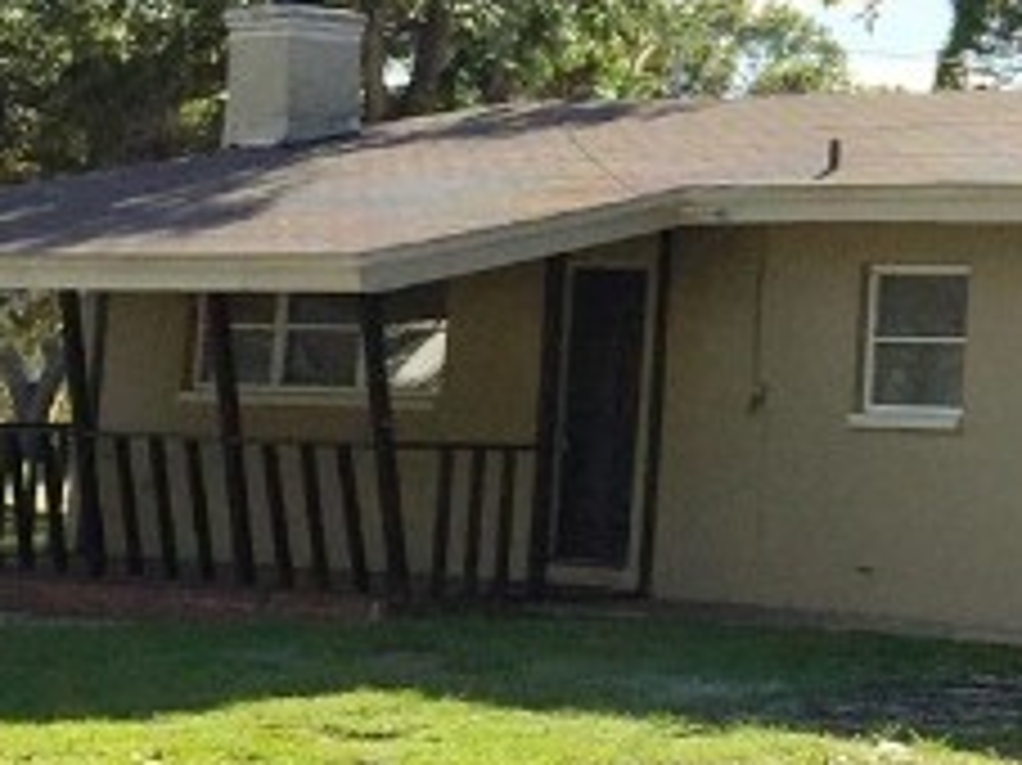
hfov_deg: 14.3
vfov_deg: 11.2
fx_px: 3866
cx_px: 1405
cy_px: -9
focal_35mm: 131
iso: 32
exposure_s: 1/2475
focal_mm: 4.15
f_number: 2.2
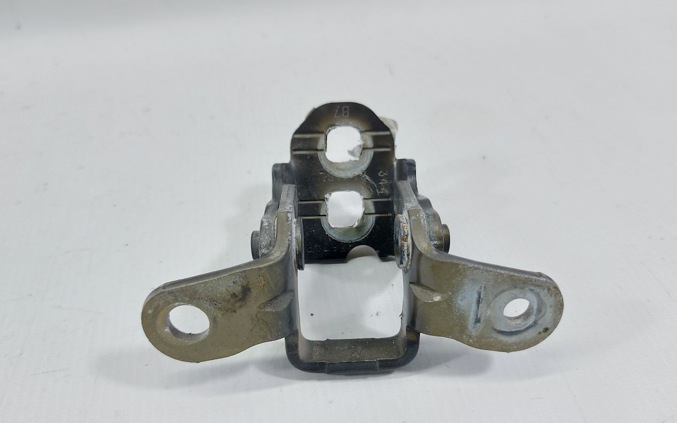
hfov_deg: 70.4
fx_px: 480
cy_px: 234
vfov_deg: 47.5
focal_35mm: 26
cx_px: 335
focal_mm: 5.23
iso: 100
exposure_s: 1/50
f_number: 1.8
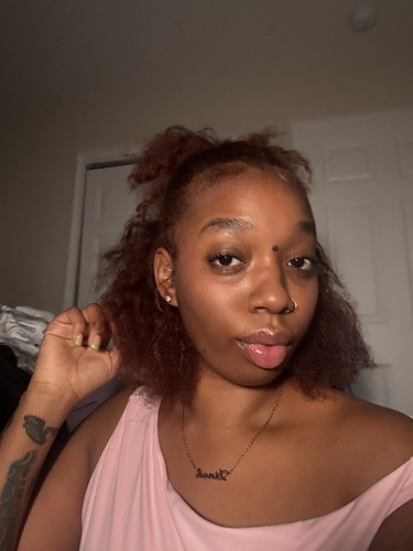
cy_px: 276
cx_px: 206
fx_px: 477
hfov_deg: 46.8
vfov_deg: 60.0
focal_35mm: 30
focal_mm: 2.69
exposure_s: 1/30
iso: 500
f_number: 1.9
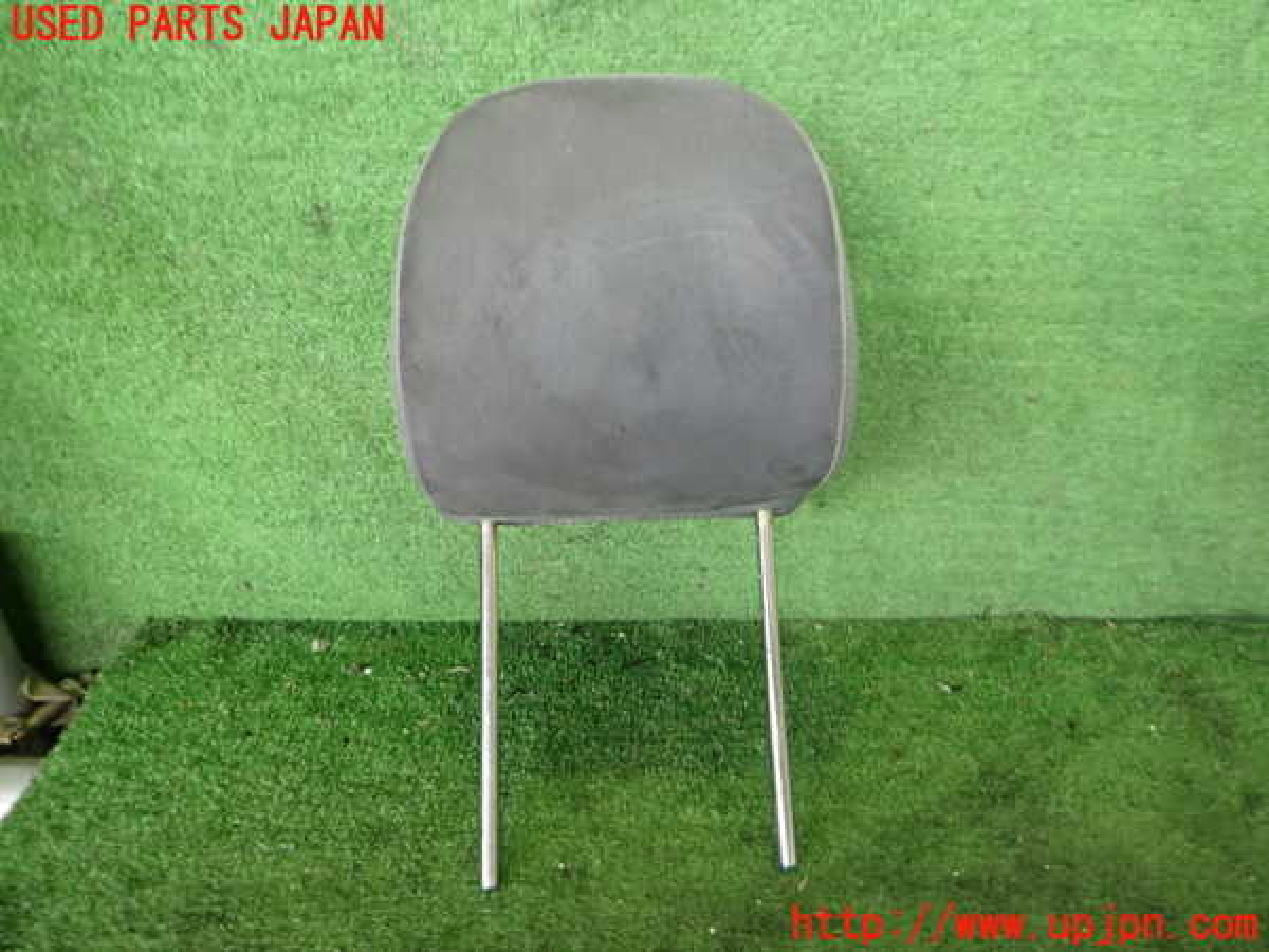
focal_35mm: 25
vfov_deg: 54.9
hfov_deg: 69.4
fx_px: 916
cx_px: 634
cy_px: 476
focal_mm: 4.5
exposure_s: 1/30
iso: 200
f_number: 2
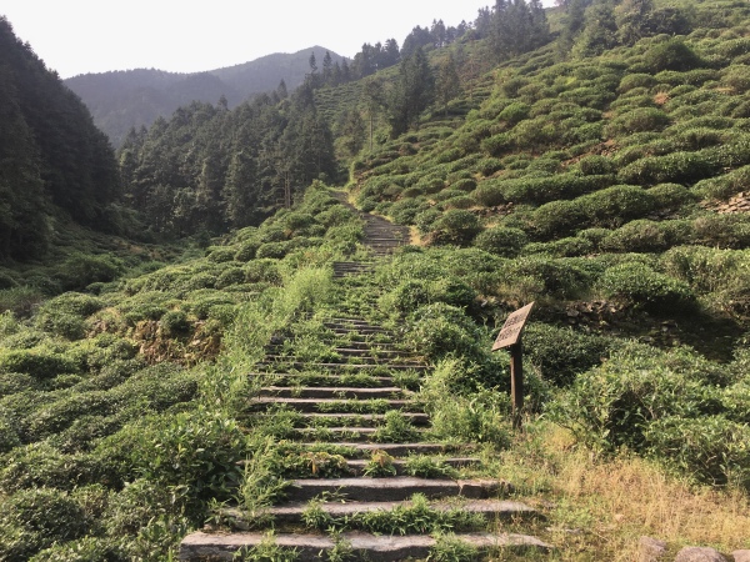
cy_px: 281
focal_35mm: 29
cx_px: 375
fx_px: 628
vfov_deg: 48.2
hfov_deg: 61.7
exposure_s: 1/422
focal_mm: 4.15
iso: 25
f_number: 2.2
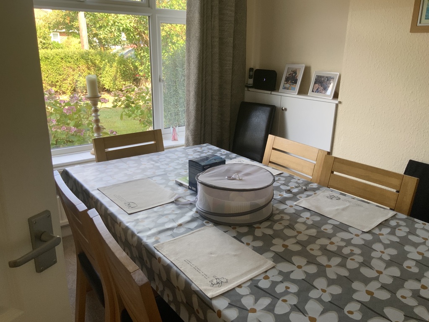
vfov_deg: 48.2
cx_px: 214
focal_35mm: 29
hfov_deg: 61.7
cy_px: 161
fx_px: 359
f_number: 1.8
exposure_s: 1/122
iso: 50
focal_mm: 3
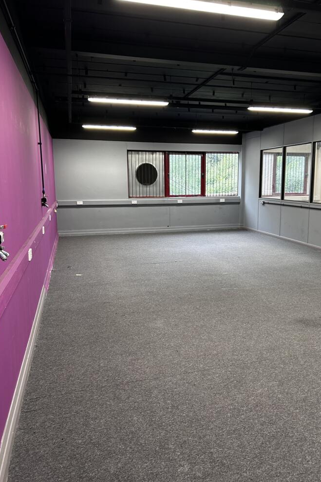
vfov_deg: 65.5
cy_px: 233
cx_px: 183
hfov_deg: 46.3
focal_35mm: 28
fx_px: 375
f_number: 1.5
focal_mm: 5.7
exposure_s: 1/50
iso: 100
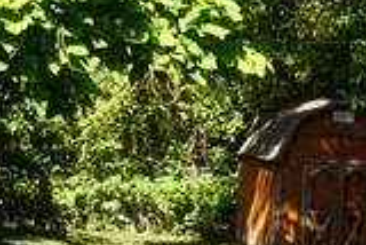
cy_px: 286
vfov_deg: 8.4
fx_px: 1659
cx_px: 168
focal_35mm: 163
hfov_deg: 12.6
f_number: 5
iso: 100
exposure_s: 1/160
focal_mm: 16
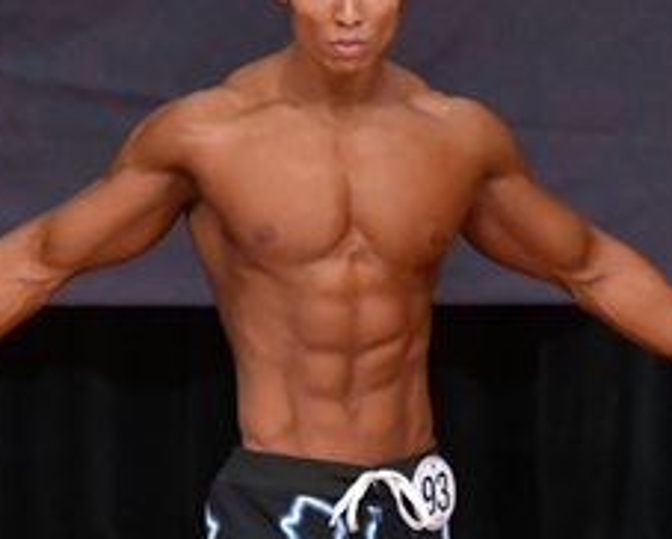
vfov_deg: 1.5
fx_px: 20065
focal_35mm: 1008
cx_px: 440
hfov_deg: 1.9
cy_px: 569
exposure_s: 1/400
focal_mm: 210
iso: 5000
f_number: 5.6
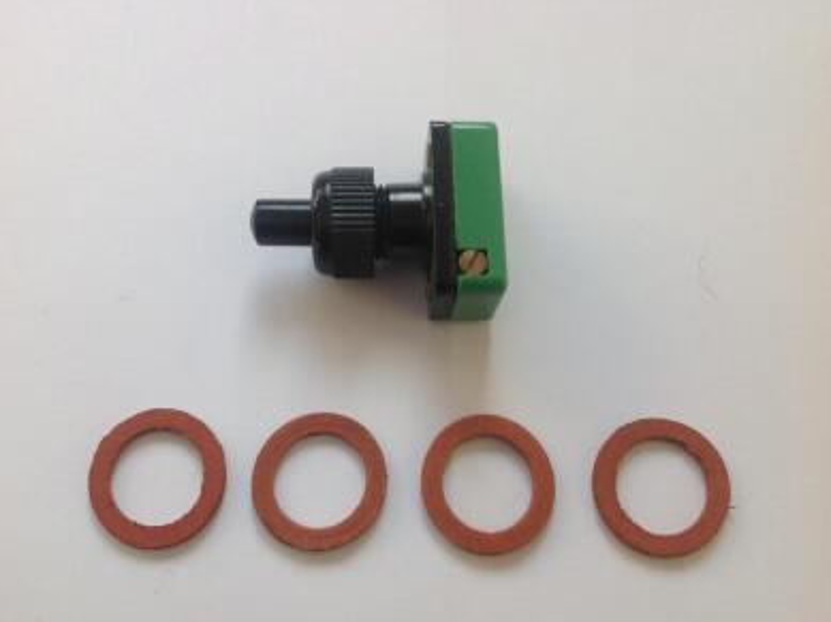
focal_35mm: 36
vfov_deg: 39.6
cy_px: 315
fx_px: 863
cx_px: 410
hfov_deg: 51.4
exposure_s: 1/120
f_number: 2.4
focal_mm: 4.28
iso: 80
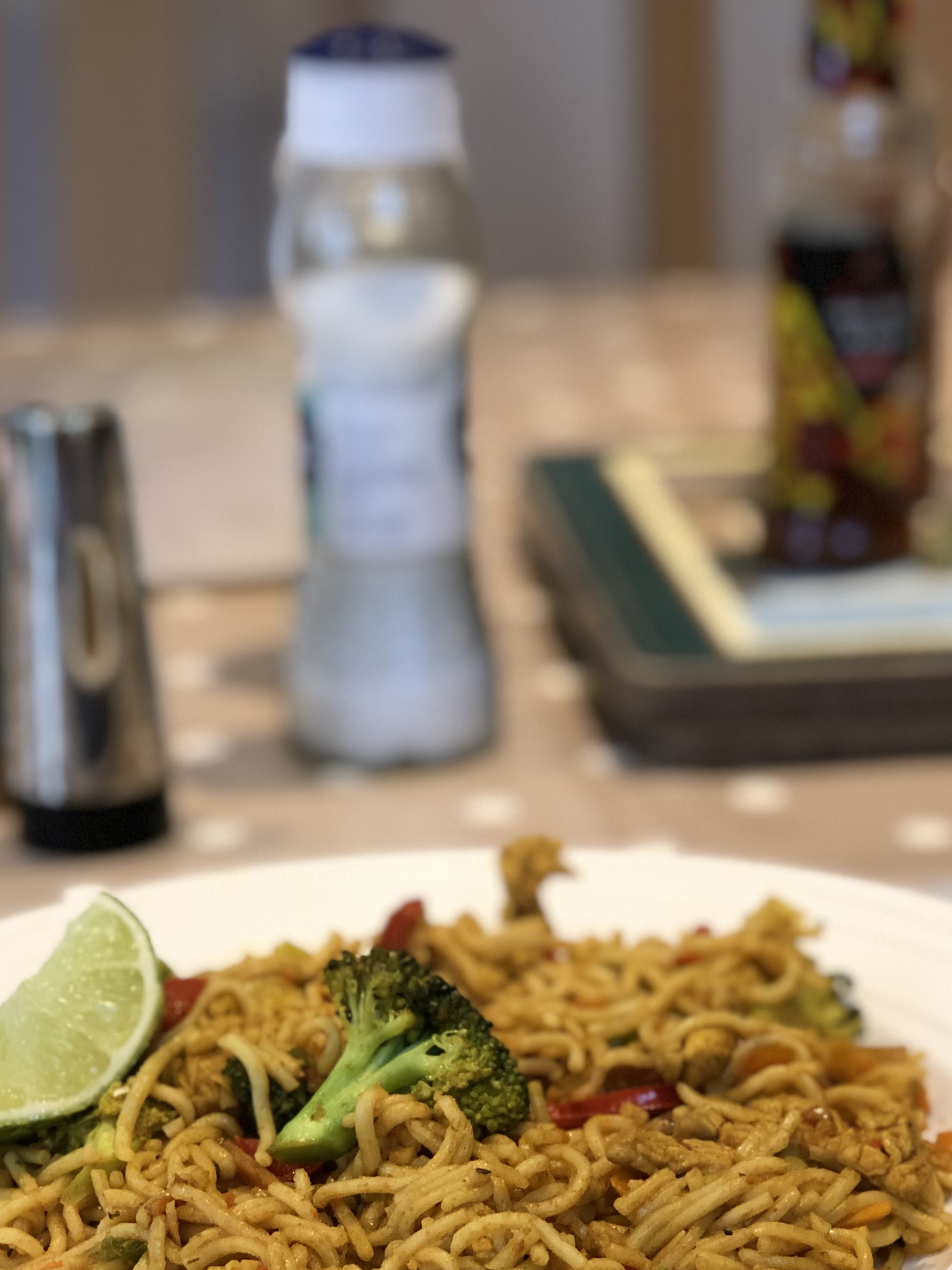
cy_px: 1051
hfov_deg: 15.6
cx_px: 518
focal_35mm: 95
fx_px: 3484
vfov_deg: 20.4
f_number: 2.8
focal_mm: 6.6
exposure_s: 1/33
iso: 125
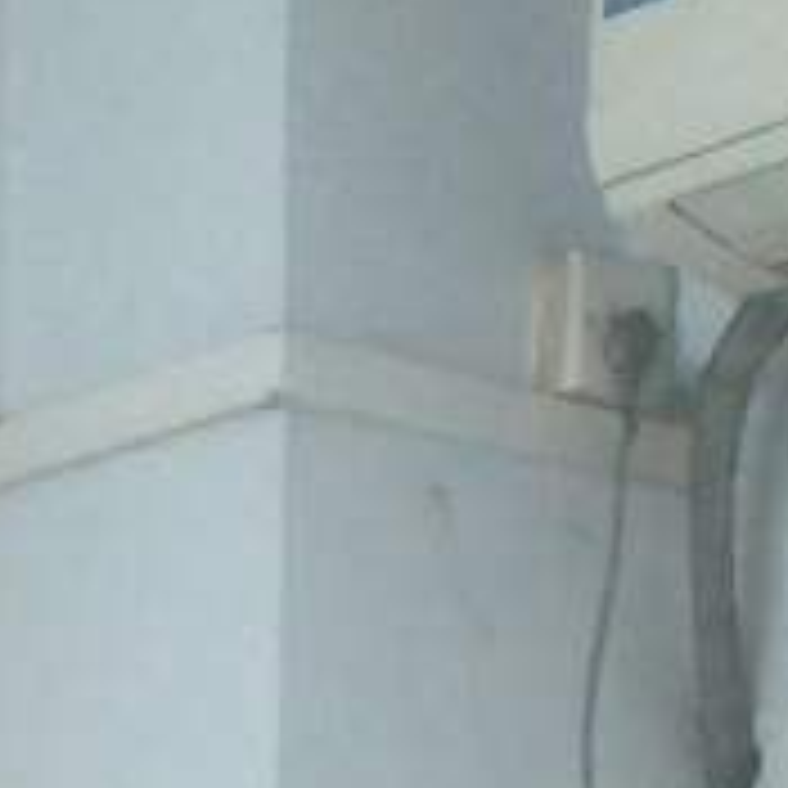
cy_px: 2308
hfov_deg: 12.2
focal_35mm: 140
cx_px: -189
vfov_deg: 9.8
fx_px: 3606
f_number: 1.8
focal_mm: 3.59
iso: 460
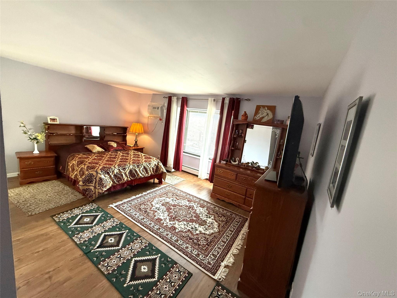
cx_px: 198
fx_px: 161
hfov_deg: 102.1
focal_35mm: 14
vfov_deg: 85.7
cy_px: 149
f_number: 2.2
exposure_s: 1/120
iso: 400
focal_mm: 2.22
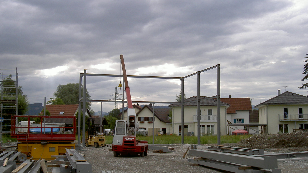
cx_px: 153
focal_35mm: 45
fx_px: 368
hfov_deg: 45.5
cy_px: 96
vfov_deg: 26.5
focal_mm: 8
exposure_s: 1/476
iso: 100
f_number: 4.7
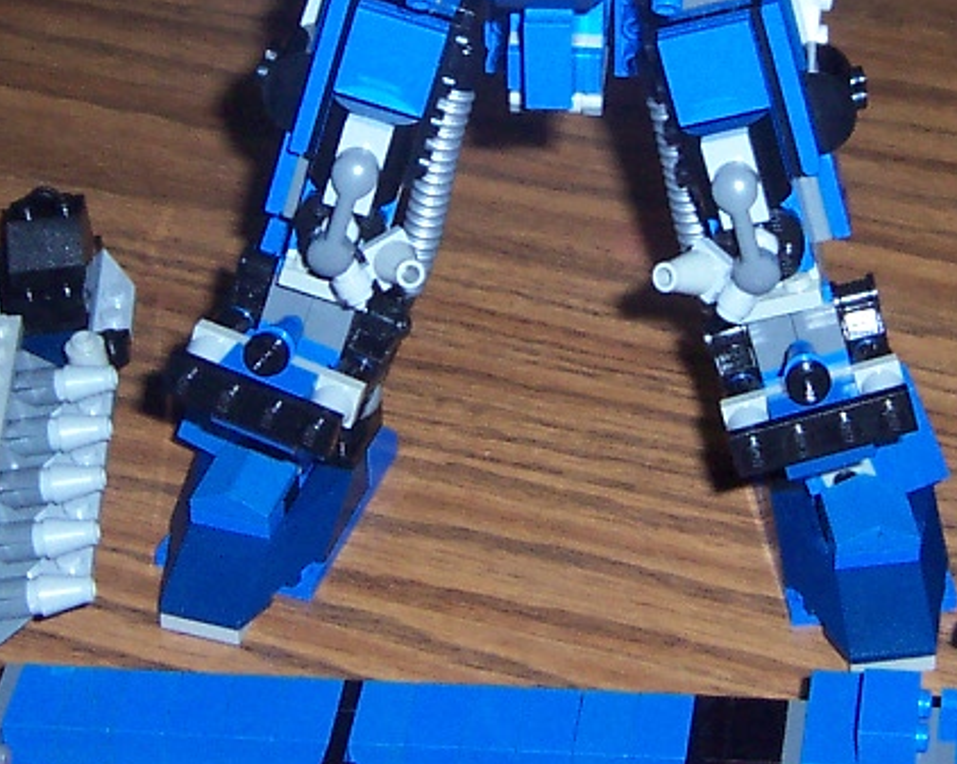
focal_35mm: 100
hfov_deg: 19.1
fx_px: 2830
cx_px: 624
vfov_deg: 15.3
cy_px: 163
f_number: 2.8
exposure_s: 1/60
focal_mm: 5.6
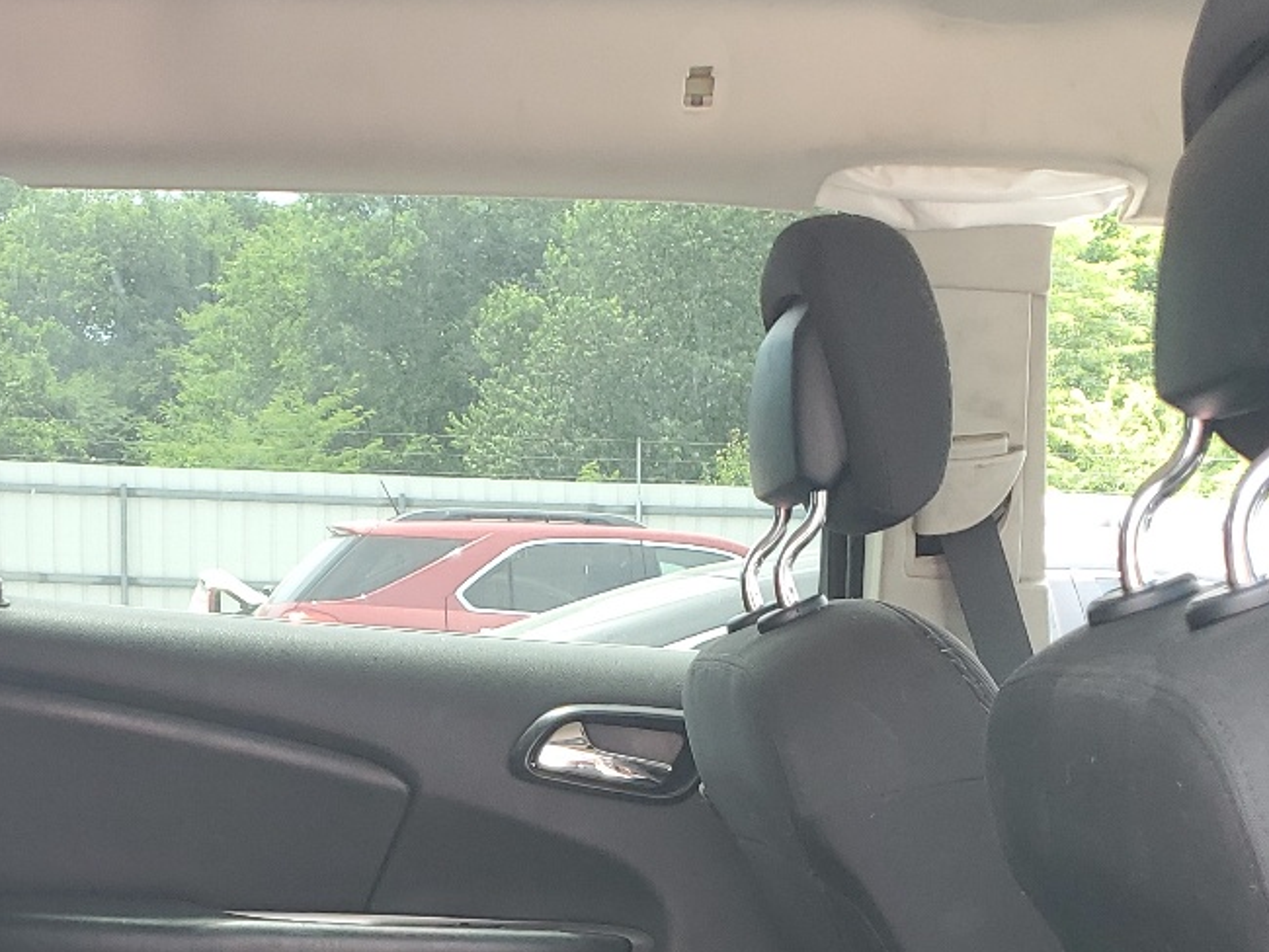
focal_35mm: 64
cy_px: 1155
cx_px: 437
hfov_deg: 30.1
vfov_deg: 21.3
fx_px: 2347
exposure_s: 1/189
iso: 50
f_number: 1.5
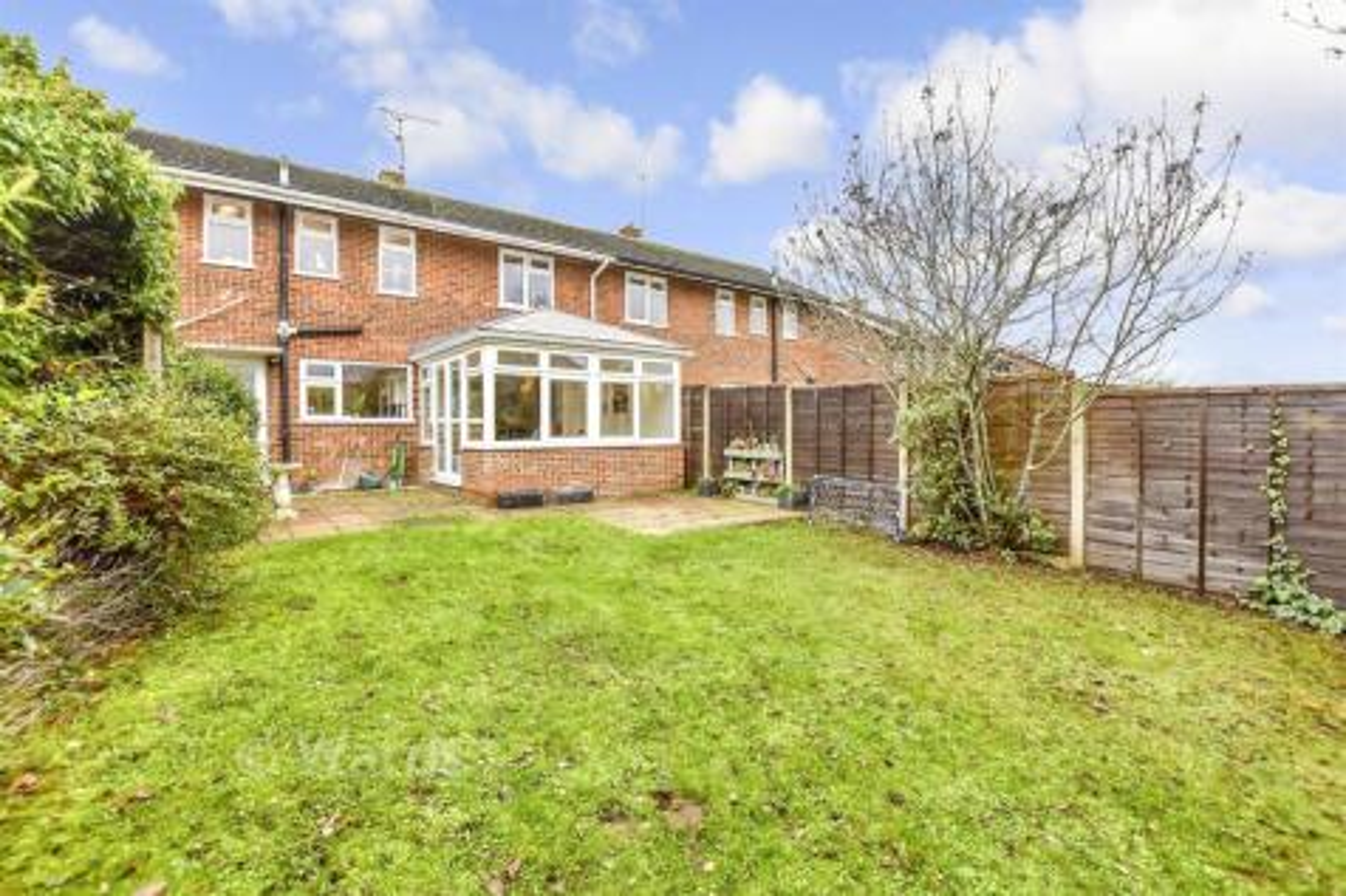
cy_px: 448
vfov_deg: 77.3
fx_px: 561
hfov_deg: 100.4
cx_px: 673
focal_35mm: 15
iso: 320
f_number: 8
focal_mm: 10
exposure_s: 1/125
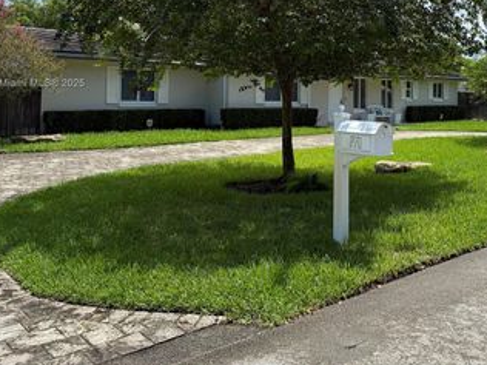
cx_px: 316
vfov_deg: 36.7
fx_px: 535
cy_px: 84
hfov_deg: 48.3
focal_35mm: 38
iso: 100
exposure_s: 1/5319
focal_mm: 6.76
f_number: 1.78
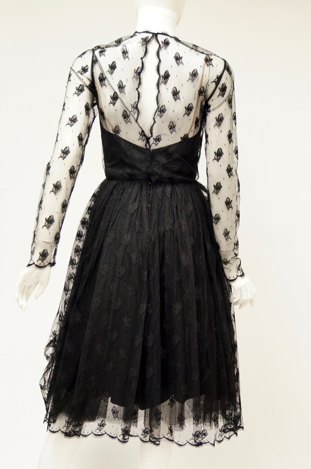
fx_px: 585
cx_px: 156
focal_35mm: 45
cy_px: 234
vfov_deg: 43.7
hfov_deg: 29.8
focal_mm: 30
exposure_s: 1/60
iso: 2000
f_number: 4.5
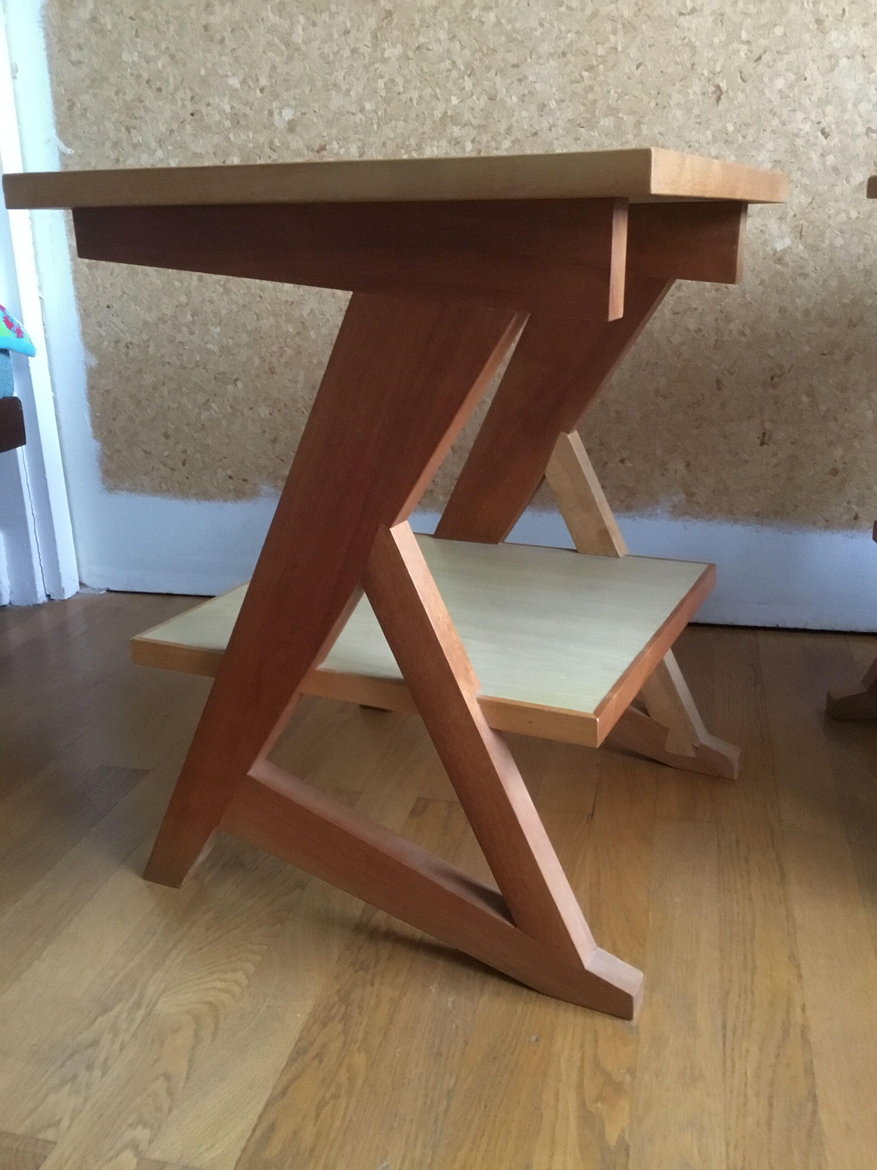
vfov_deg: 58.4
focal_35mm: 31
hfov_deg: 45.4
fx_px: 1047
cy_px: 585
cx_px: 438
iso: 400
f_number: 2.4
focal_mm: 3.3
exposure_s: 1/17
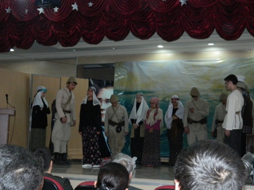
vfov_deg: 21.0
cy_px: 95
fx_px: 514
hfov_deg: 27.8
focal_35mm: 70
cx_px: 127
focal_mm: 12.6
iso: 800
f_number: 4
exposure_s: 1/50
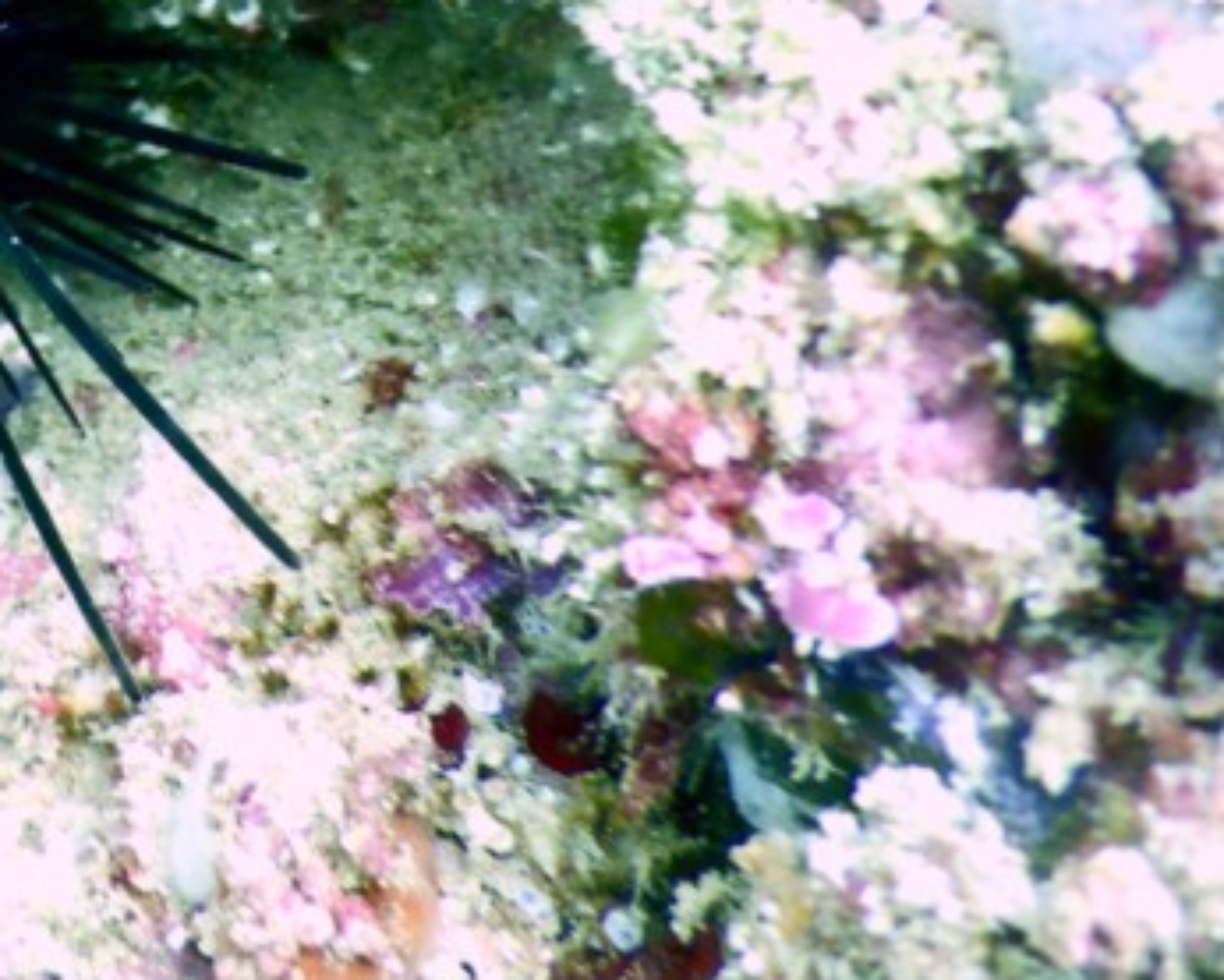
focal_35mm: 61
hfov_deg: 27.4
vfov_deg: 23.0
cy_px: -189
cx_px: -230
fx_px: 2210
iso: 250
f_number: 2.8
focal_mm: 4.3
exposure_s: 1/30
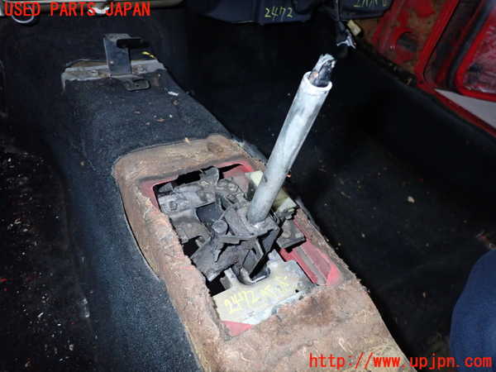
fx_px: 358
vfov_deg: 54.9
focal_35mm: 25
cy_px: 186
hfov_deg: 69.4
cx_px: 248
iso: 640
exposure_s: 1/30
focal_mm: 4.5
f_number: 5.6
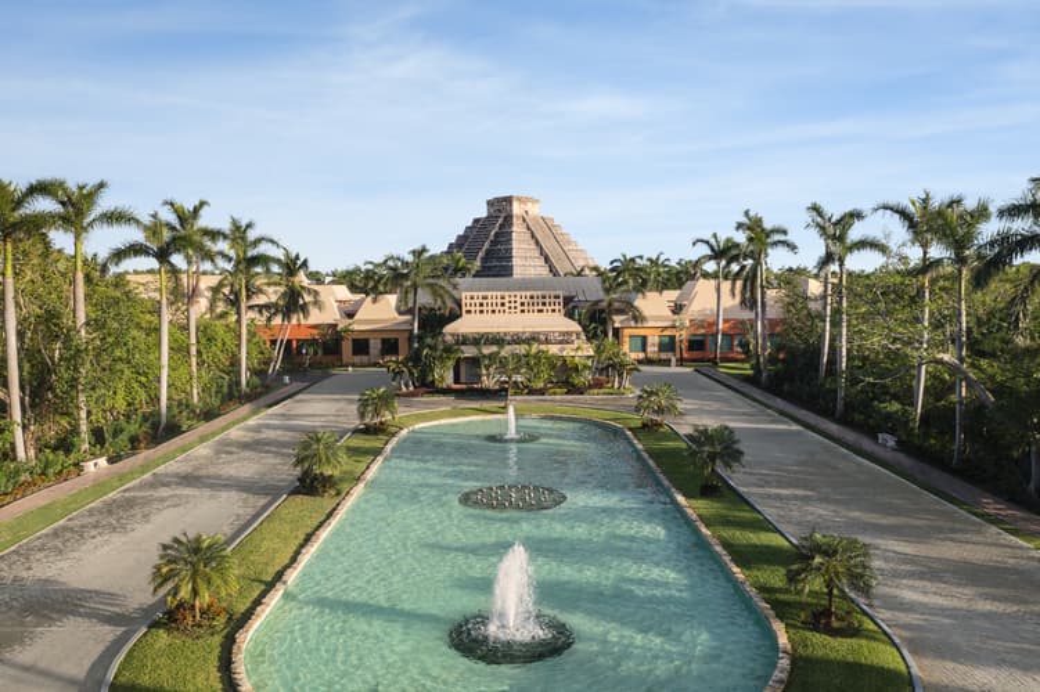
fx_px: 808
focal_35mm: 28
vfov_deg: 46.4
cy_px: 346
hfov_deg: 65.5
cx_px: 520
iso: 100
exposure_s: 1/320
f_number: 3.2
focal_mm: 10.26
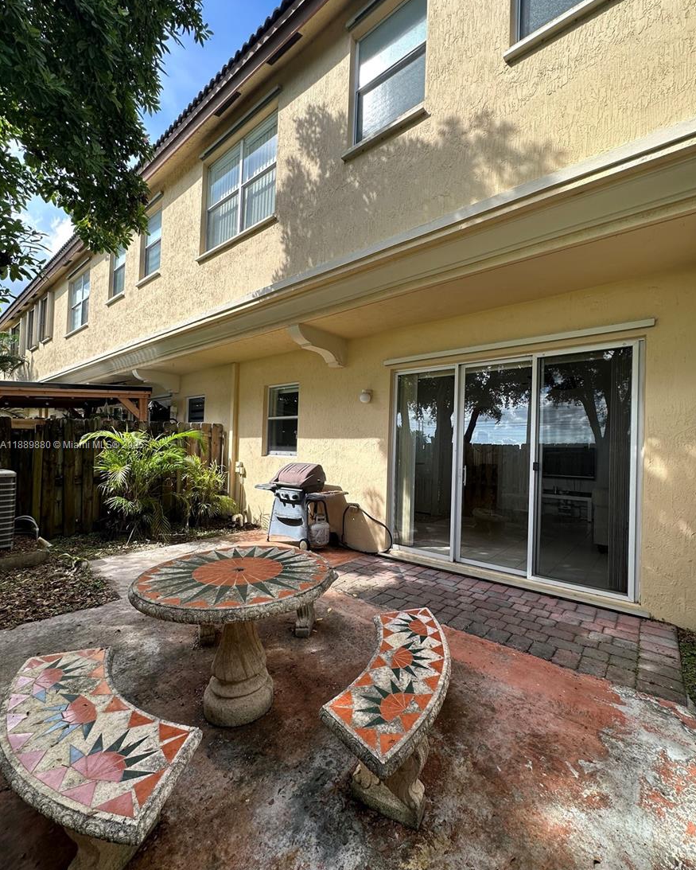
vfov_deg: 96.8
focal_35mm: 15
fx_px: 386
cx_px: 356
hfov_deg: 84.0
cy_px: 446
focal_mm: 2.22
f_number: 2.2
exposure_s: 1/400
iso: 40
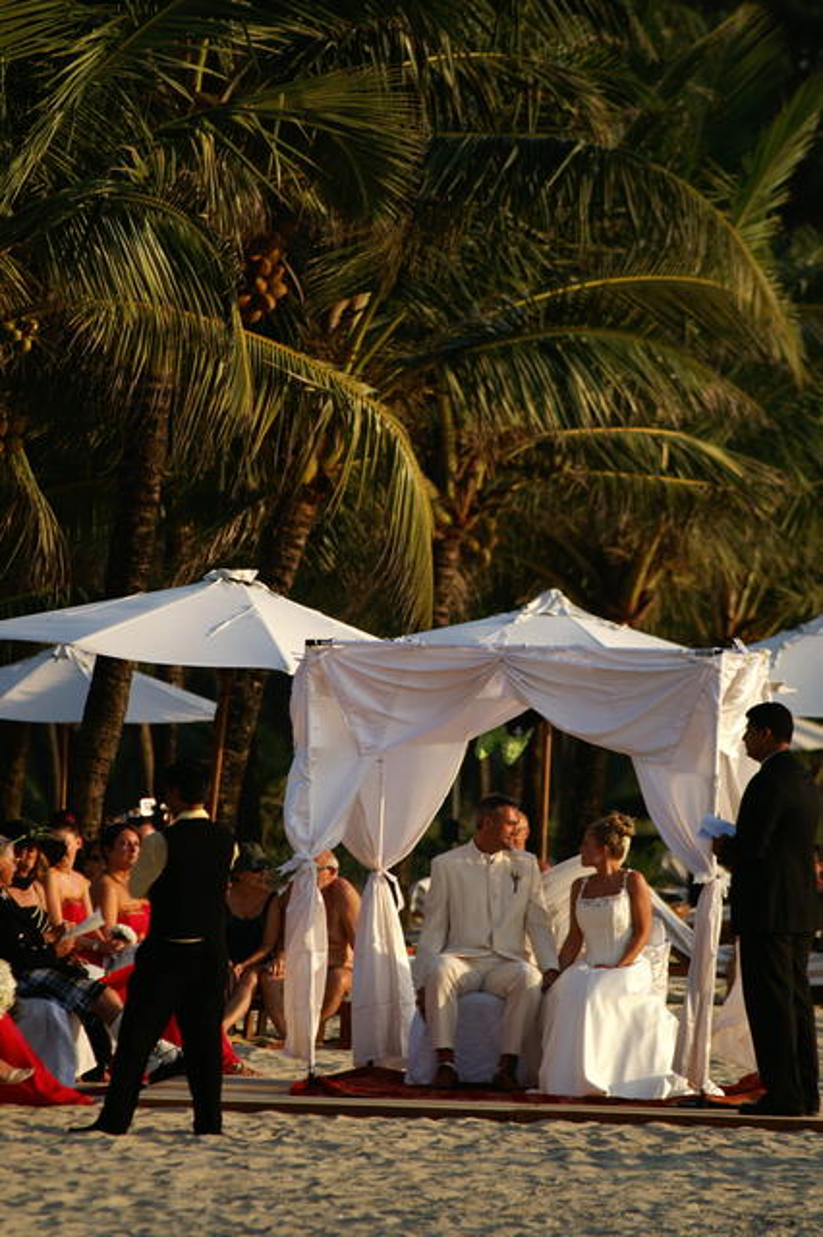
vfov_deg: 4.6
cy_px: 618
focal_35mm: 450
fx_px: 15447
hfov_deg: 3.1
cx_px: 412
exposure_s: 1/800
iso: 200
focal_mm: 300
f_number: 5.6
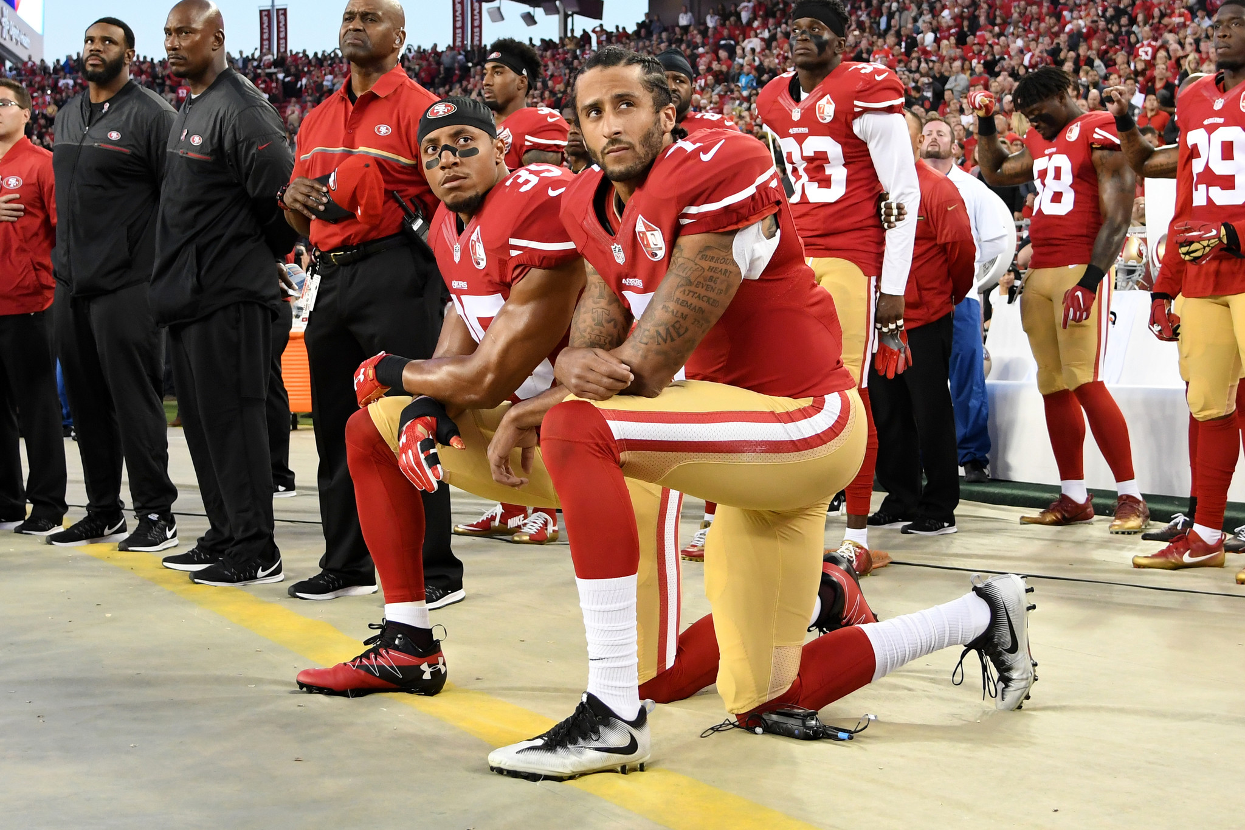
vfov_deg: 36.9
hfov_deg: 53.1
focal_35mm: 36
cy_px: 415
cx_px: 622
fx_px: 1245
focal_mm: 24
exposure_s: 1/640
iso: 1600
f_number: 4.5
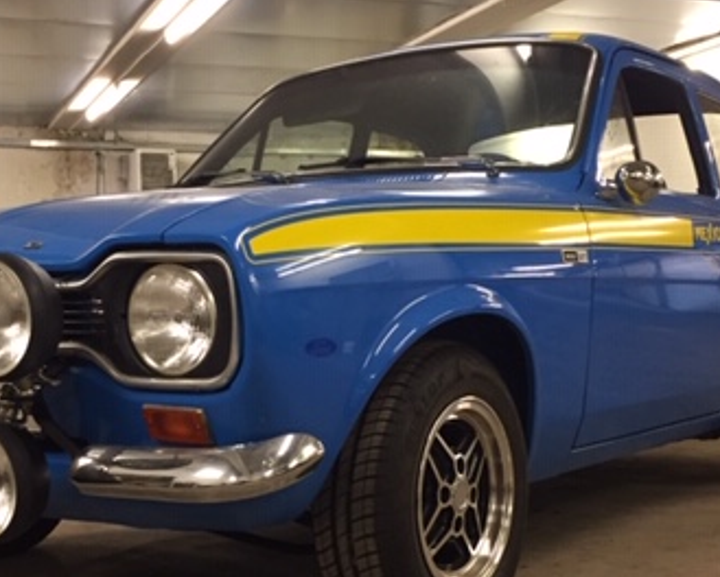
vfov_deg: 27.5
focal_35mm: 55
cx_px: 324
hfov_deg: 34.1
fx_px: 1173
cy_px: 367
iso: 200
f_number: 2.2
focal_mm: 4.15
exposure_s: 1/33
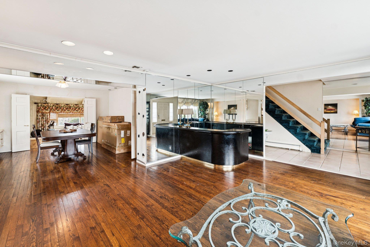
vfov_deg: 81.2
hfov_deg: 104.3
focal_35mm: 14
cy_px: 124
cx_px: 185
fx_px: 144
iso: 500
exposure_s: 1/15
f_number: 7.1
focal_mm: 14
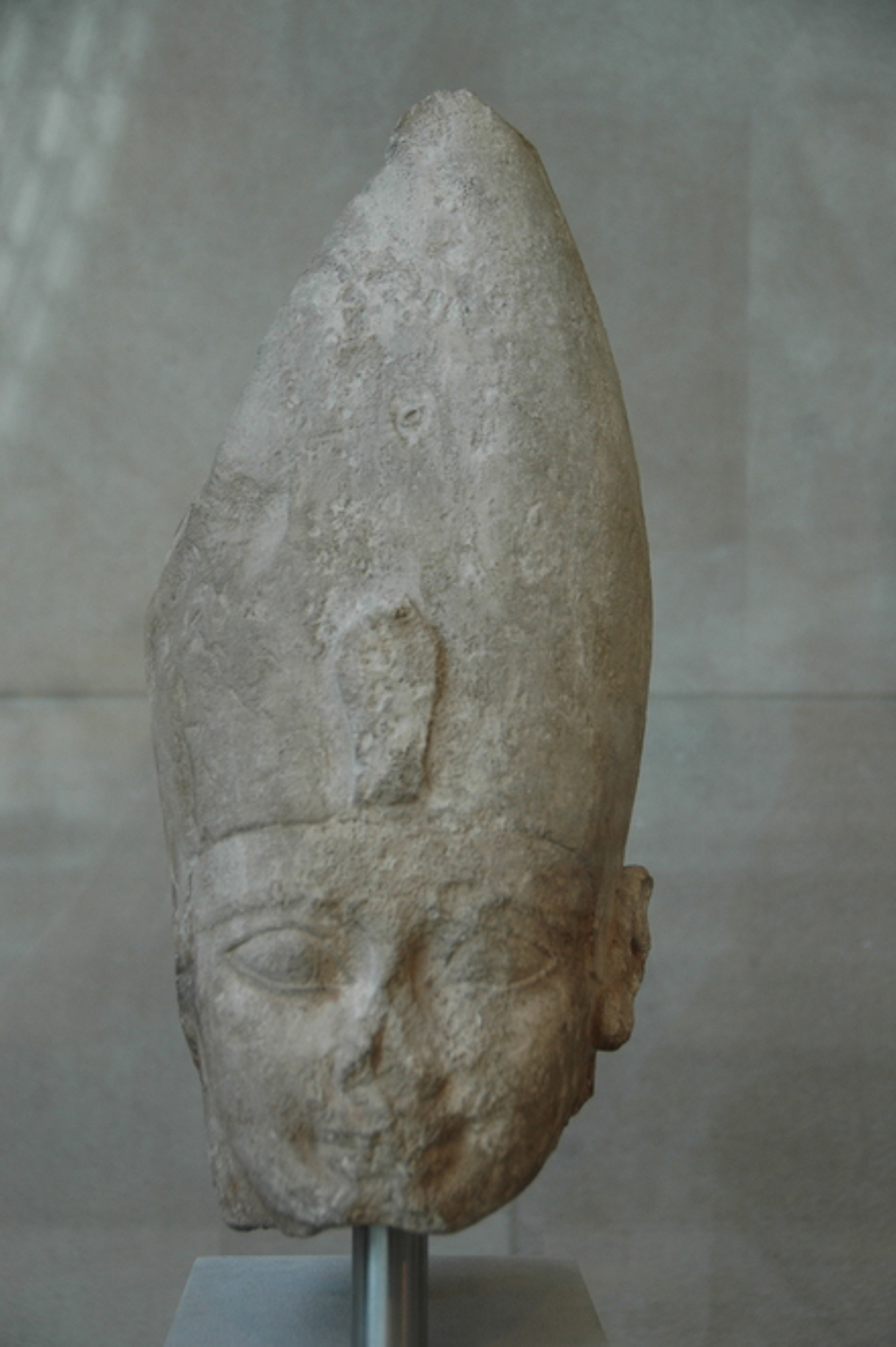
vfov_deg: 24.6
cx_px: 448
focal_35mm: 82
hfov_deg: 16.5
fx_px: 3083
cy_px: 674
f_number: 5
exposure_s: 1/100
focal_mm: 55
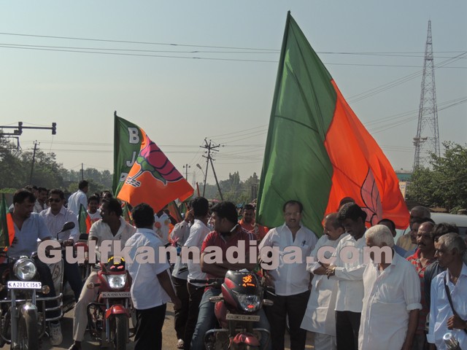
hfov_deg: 34.9
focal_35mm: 55
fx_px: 742
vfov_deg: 26.6
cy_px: 175
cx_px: 234
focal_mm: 9.8
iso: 100
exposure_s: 1/1600
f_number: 3.7
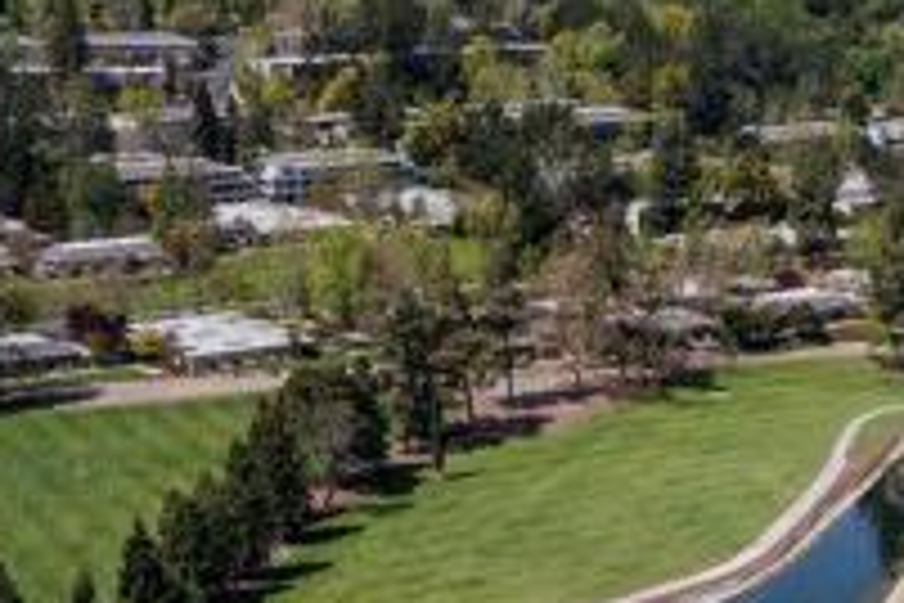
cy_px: 842
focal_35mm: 89
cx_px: 666
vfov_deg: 14.5
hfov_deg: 22.7
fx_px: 2235
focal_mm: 10.26
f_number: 5.6
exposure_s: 1/320
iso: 100
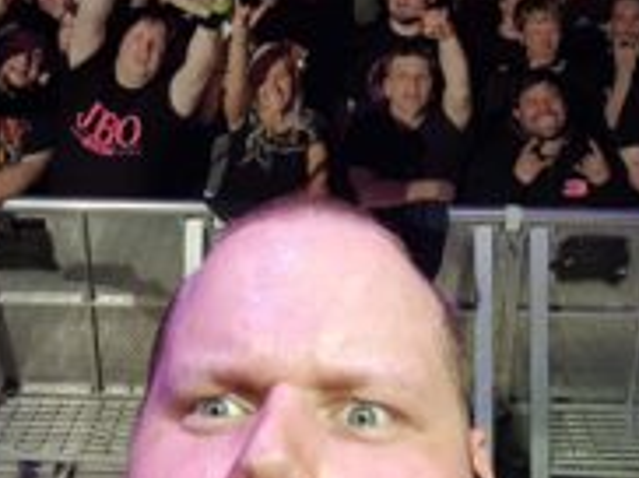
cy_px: 90
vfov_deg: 29.5
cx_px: 342
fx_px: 885
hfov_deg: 39.7
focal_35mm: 48
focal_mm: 2.1
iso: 64
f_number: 1.7
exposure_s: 1/100
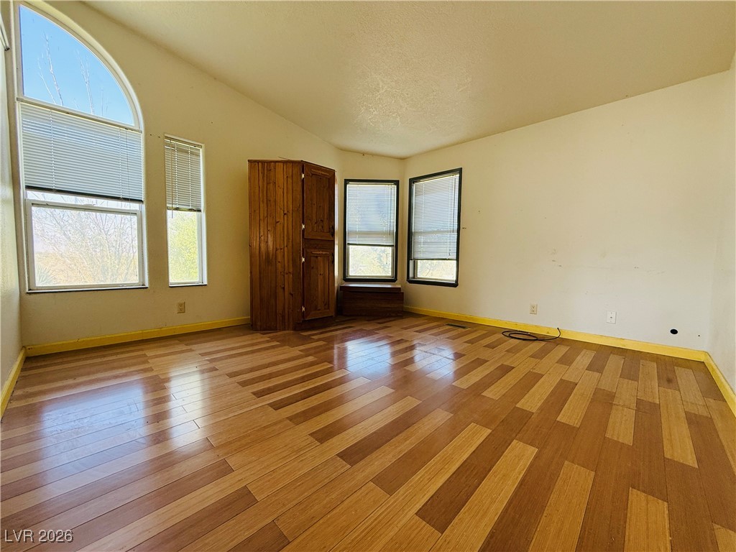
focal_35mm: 14
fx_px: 298
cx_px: 368
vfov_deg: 85.7
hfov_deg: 102.1
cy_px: 276
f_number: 2.2
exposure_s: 1/99
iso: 125
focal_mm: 2.22
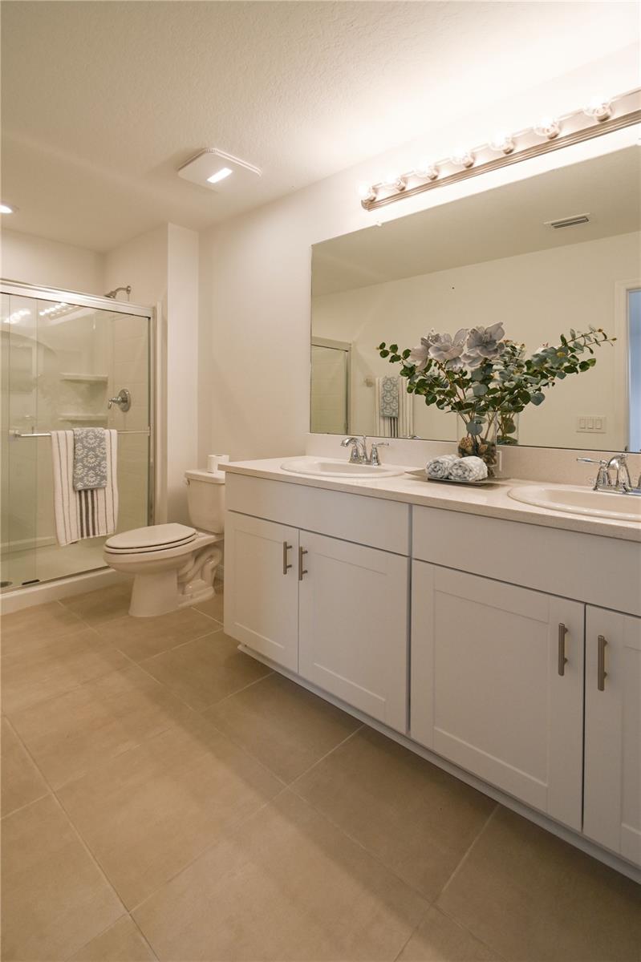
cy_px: 481
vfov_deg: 100.4
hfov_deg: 77.3
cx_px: 320
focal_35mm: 15
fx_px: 401
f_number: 3.5
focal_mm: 10
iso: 110
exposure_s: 1/125
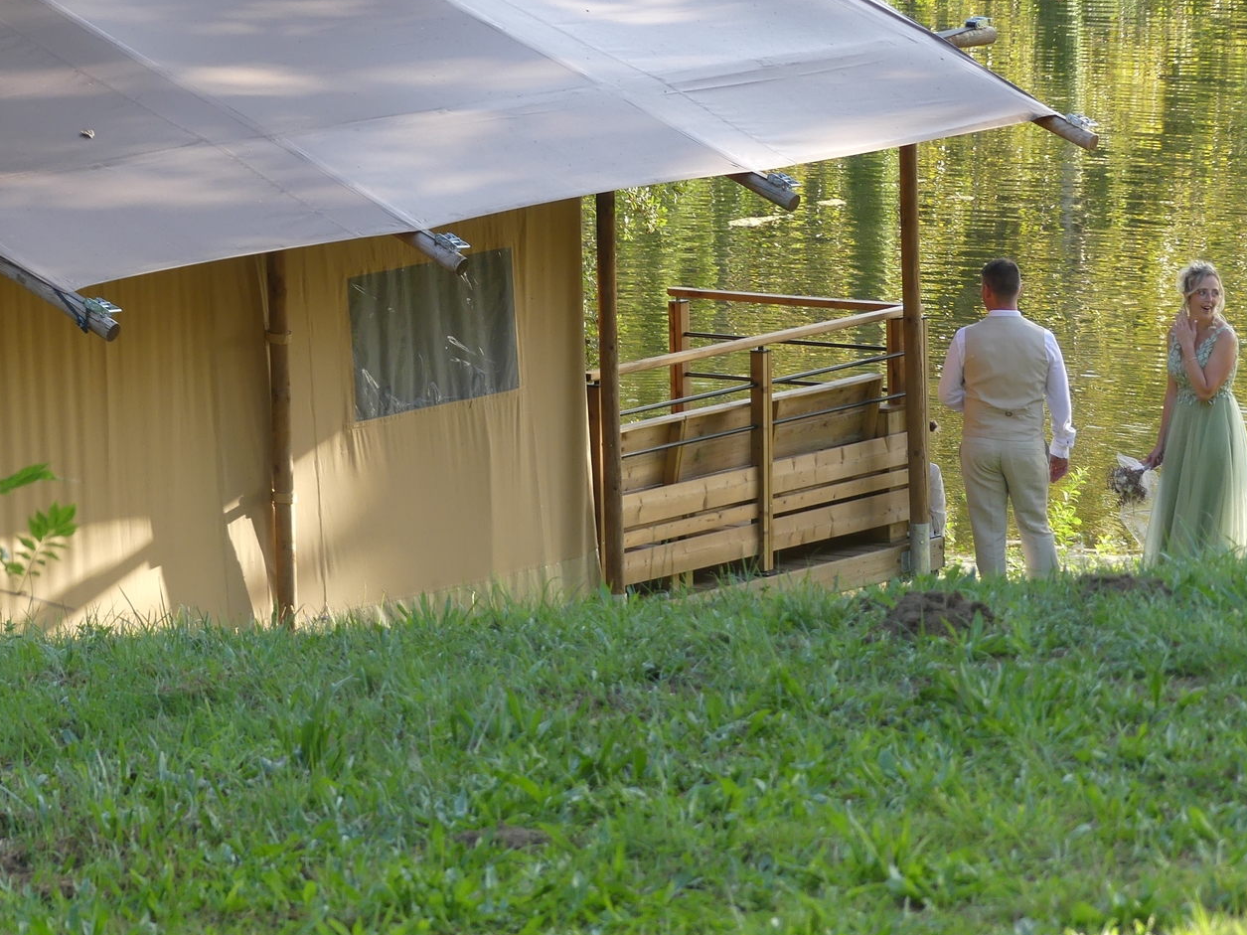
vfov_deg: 5.2
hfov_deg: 7.0
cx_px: 783
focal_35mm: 284
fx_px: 10230
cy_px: 389
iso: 100
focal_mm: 35.6
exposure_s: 1/160
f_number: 2.8
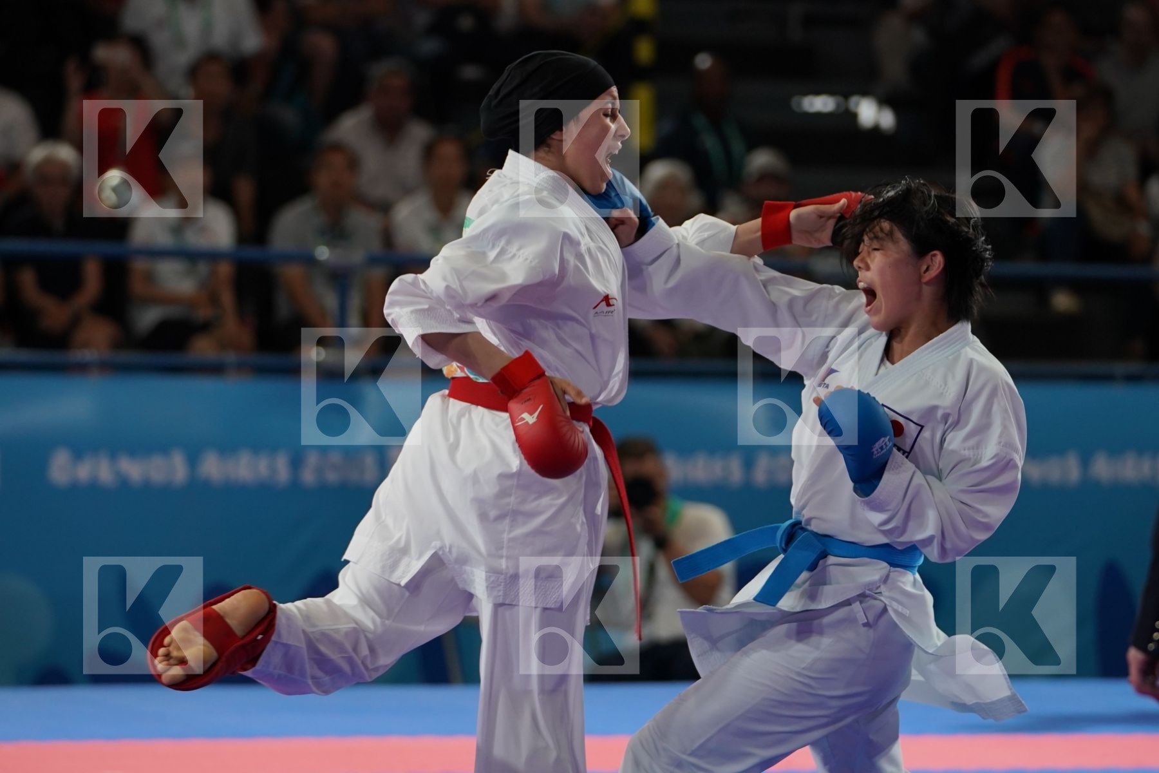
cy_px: 386
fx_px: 6084
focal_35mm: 189
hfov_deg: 10.9
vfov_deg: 7.3
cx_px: 580
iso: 1000
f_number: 2.8
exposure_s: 1/1000
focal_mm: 126
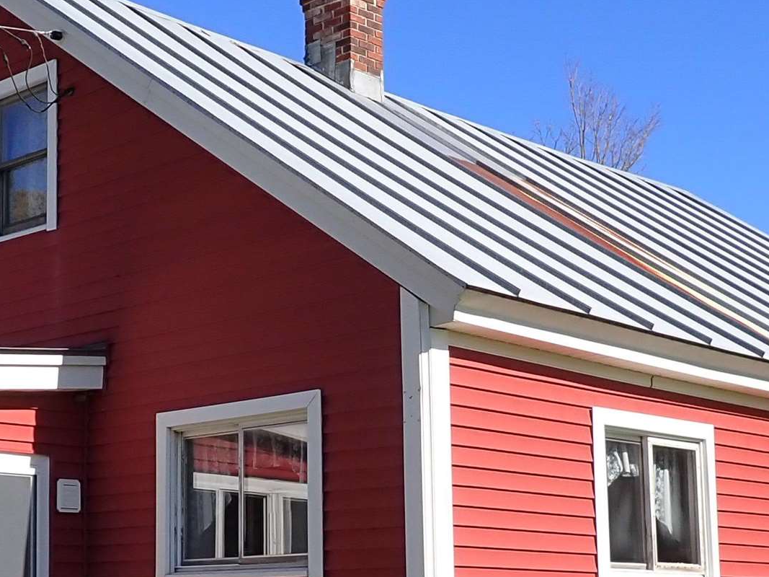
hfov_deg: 26.7
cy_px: 425
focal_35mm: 72
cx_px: 205
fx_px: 1599
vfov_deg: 20.3
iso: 100
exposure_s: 1/200
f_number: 8
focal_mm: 4.5
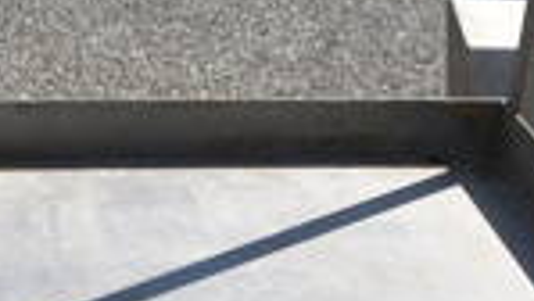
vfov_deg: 9.8
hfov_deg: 17.6
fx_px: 1643
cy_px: 591
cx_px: -97
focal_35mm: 116
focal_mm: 18
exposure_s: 1/250
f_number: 8
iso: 125
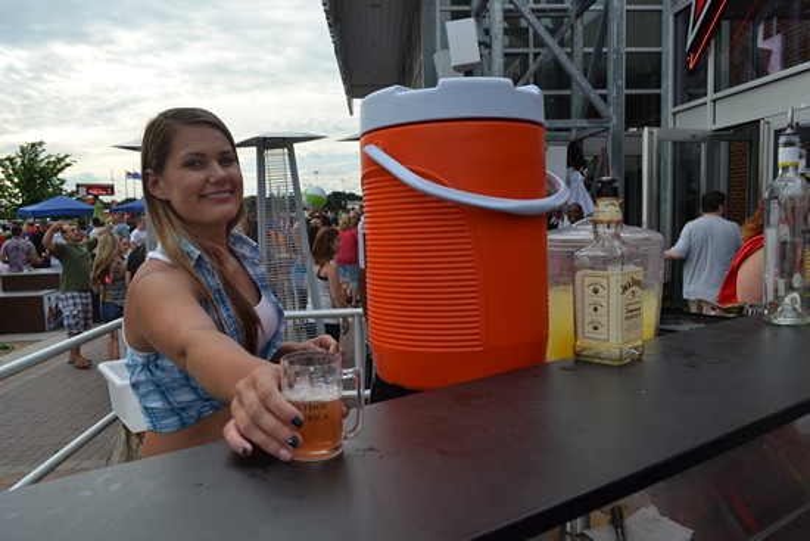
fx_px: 608
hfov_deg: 67.4
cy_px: 270
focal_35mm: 27
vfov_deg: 48.0
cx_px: 405
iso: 125
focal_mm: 18
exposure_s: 1/125
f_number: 5.6
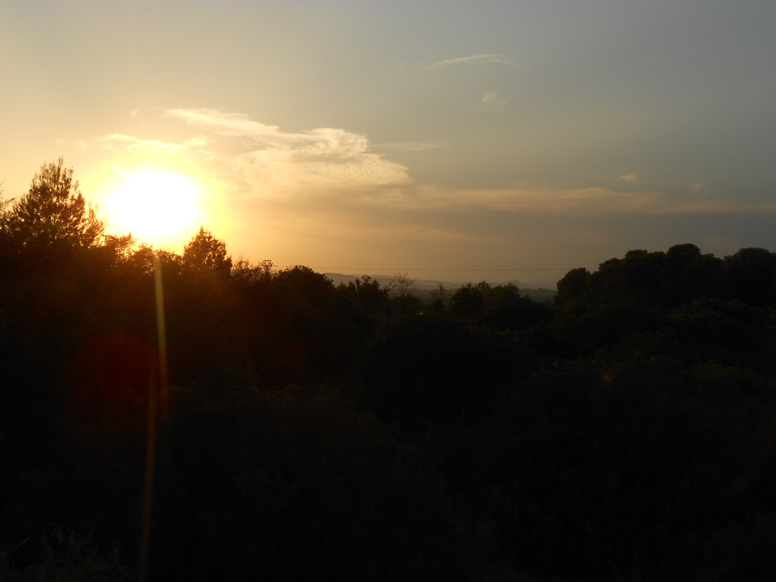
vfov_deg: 38.7
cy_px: 291
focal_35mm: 37
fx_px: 829
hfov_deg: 50.1
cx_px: 388
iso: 80
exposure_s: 1/800
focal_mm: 6.9
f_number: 3.9
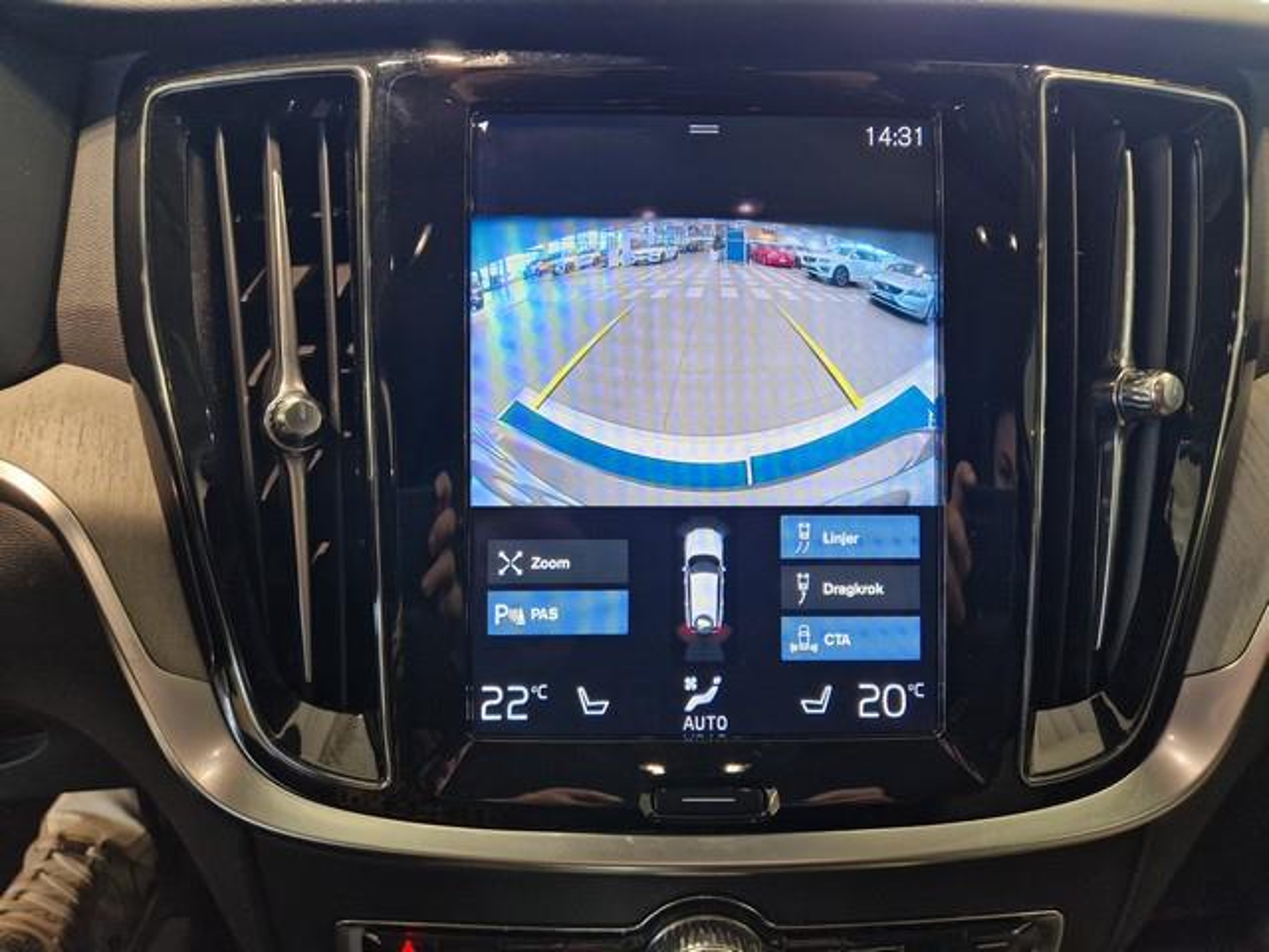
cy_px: 476
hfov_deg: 73.9
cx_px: 634
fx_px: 843
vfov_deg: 58.9
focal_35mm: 23
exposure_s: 1/100
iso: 200
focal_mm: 5.4
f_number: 1.8
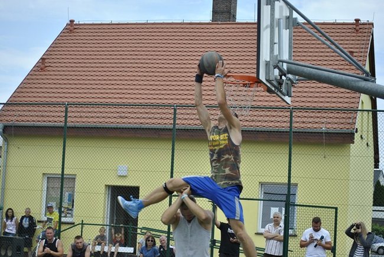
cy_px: 128
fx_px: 881
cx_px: 192
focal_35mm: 82
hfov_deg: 24.6
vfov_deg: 16.6
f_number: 4
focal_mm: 55
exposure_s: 1/800
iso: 200
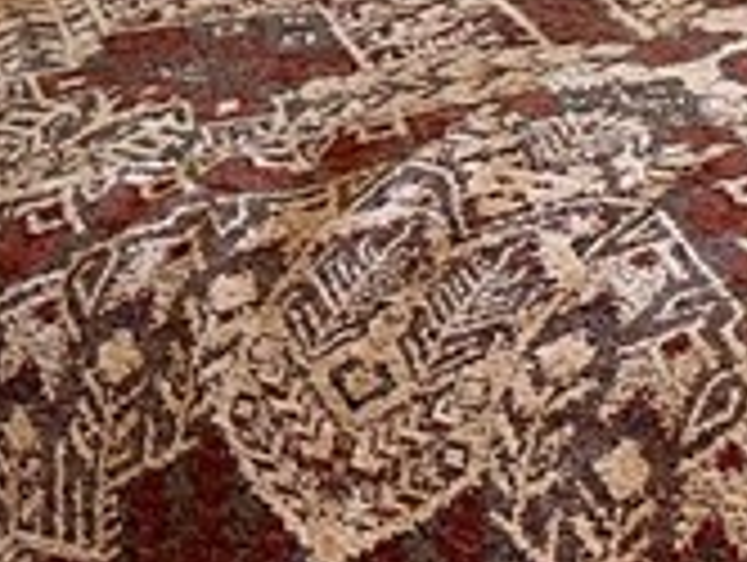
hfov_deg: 12.3
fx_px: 3198
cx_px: 1314
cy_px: -575
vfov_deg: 9.4
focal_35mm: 148
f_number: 1.78
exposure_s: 1/120
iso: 125
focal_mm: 6.86
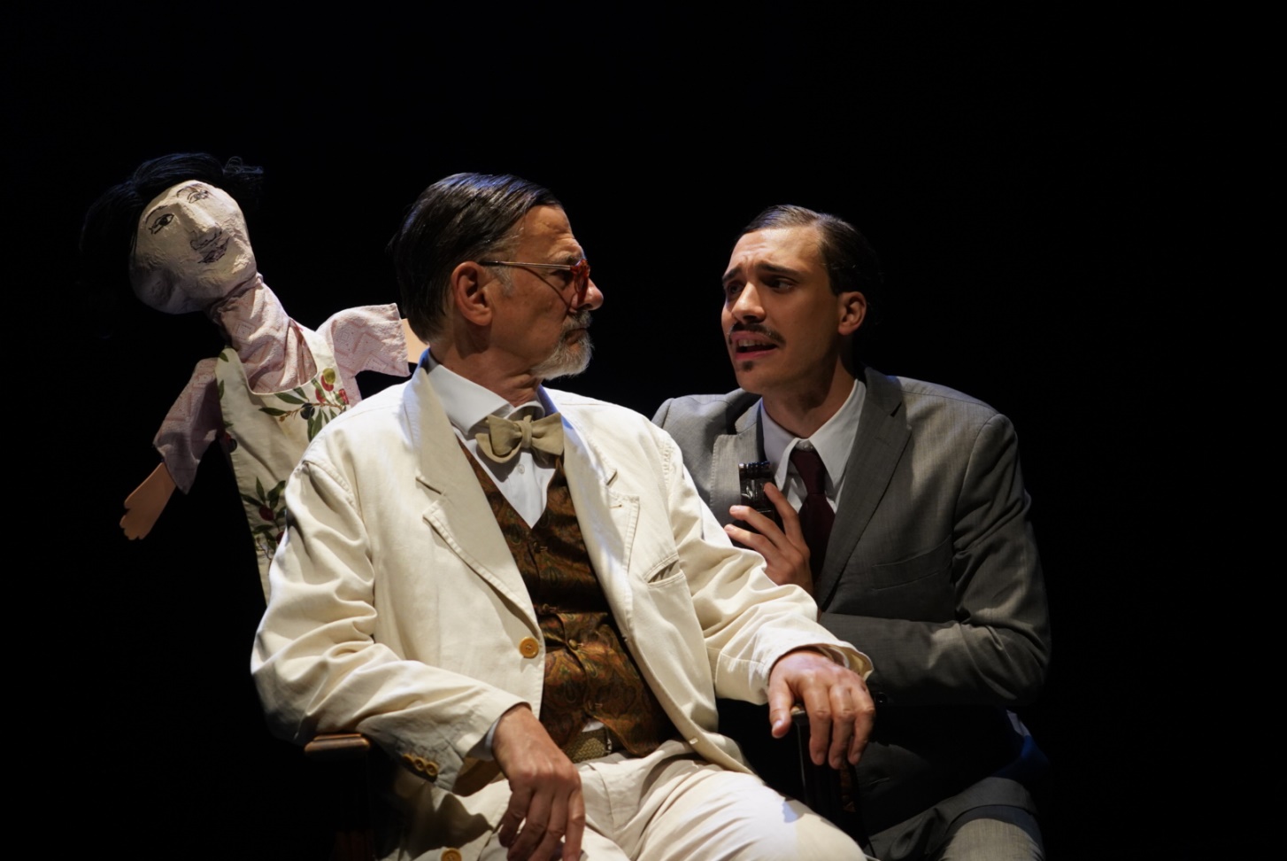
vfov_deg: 18.7
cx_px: 644
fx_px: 2612
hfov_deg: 27.7
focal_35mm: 73
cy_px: 430
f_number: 5.6
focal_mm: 73
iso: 2500
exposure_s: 1/250
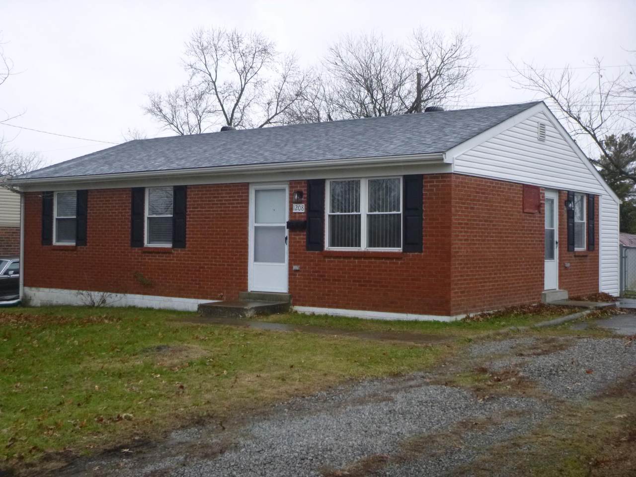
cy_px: 238
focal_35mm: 47
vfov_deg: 30.9
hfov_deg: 40.4
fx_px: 864
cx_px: 318
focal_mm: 8.4
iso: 250
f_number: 4.8
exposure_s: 1/80
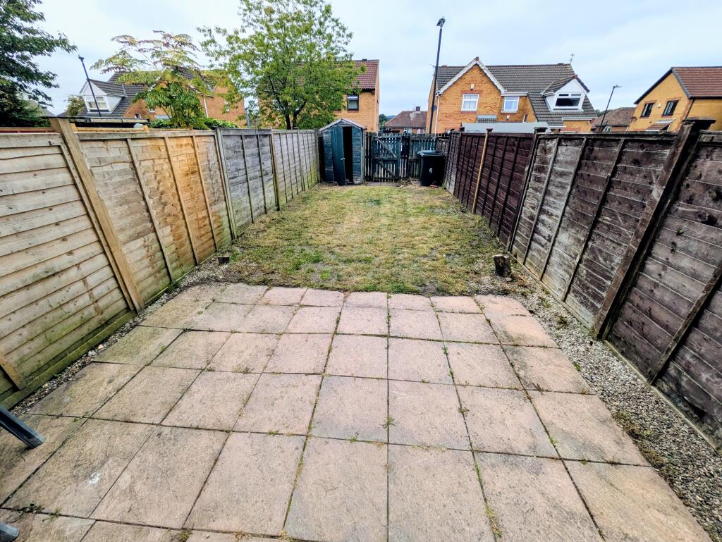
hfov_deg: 102.0
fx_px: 292
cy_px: 271
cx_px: 361
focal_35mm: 14
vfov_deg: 85.7
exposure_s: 1/515
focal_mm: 1.83
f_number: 2.2
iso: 46
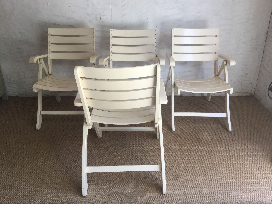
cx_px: 136
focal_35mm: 31
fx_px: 244
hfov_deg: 58.4
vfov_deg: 45.4
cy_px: 102
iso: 32
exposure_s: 1/100
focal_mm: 3.3
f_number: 2.4
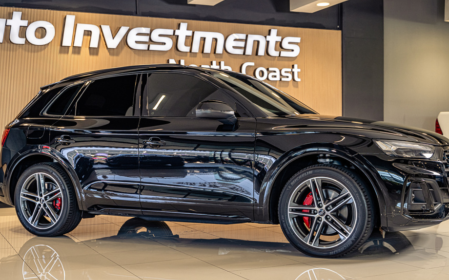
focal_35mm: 51
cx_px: 230
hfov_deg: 39.6
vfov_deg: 25.3
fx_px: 624
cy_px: 154
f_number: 4
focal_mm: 45
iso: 640
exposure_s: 1/125
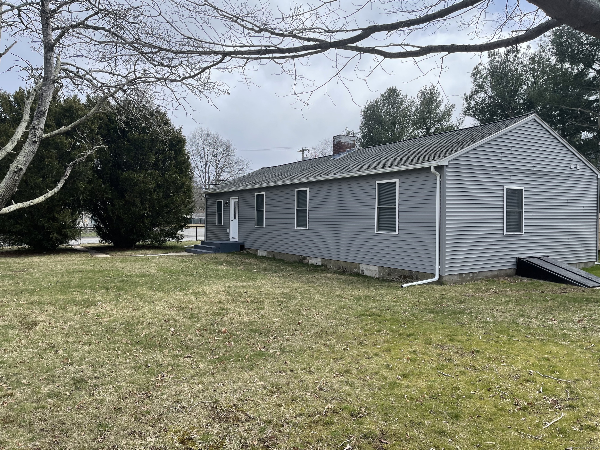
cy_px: 225
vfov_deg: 53.1
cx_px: 300
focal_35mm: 26
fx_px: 451
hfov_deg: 67.3
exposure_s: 1/2924
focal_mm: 5.1
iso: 32
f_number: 1.6
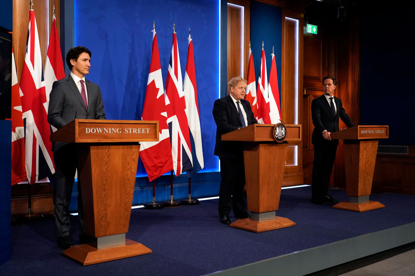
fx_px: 438
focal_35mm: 38
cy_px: 138
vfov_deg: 35.1
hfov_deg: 50.7
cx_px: 208
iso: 3200
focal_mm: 38
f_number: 4
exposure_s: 1/320
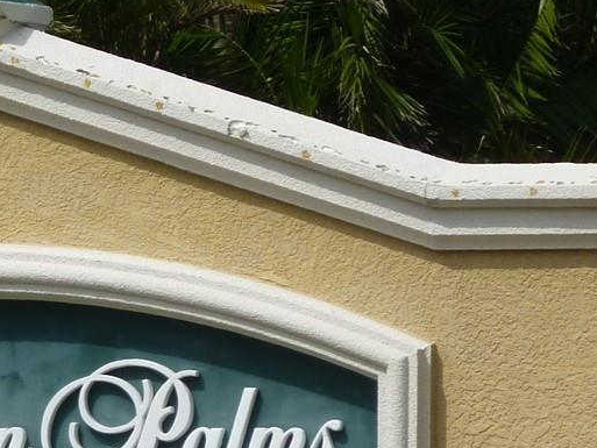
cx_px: -57
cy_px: 497
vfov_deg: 1.6
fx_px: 16146
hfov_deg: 2.1
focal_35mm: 936
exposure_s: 1/500
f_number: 5.6
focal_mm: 49.2
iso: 80
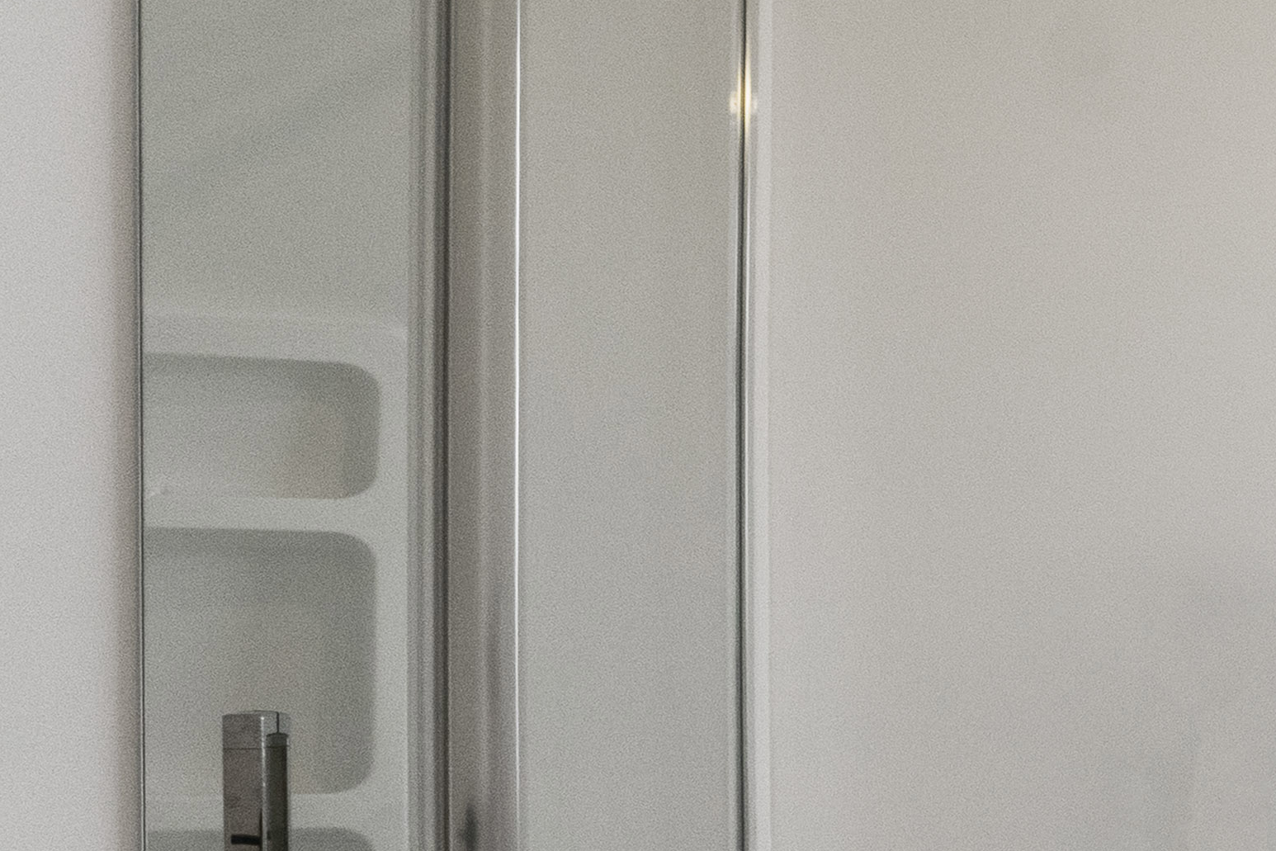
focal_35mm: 75
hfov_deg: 14.9
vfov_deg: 17.9
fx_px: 2661
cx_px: 3103
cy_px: 738
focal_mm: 14.6
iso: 640
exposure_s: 1/80
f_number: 8
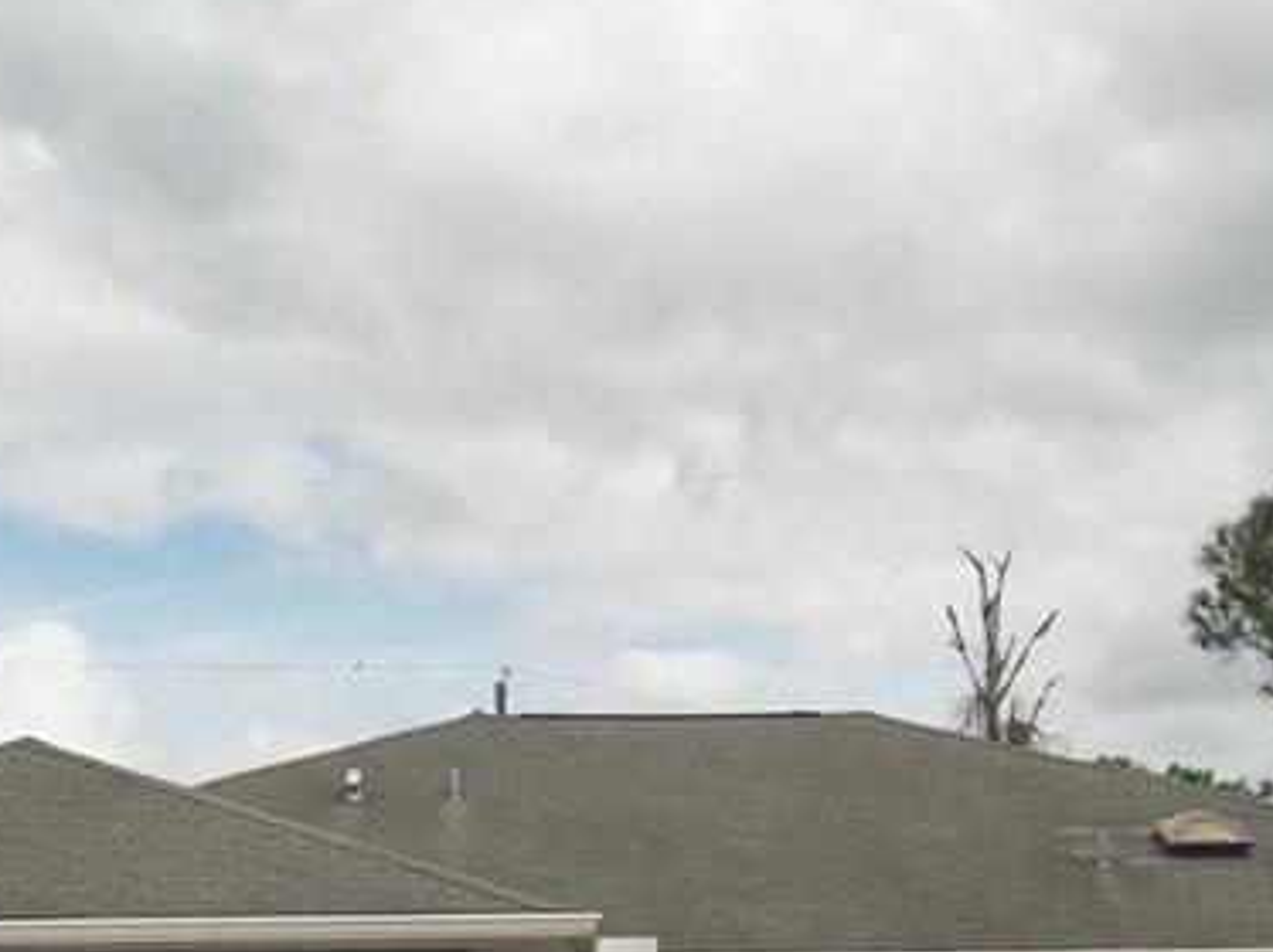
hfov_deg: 26.2
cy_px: 1204
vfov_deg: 18.6
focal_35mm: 74
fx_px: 2720
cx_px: 820
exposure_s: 1/200
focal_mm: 4.9
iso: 80
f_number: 8.9
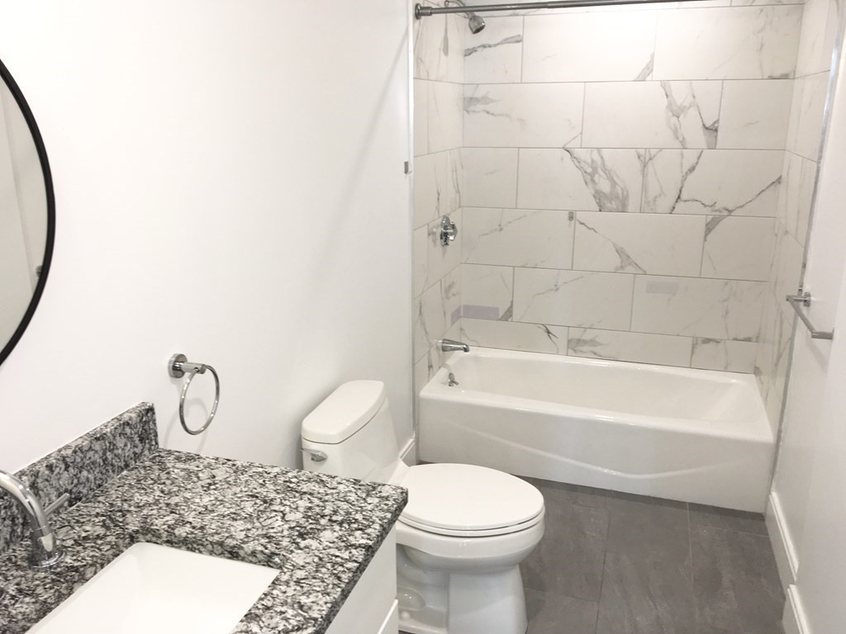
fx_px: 709
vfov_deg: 48.2
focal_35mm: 29
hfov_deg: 61.7
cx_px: 423
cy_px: 317
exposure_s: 1/30
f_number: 2.2
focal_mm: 4.15
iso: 25
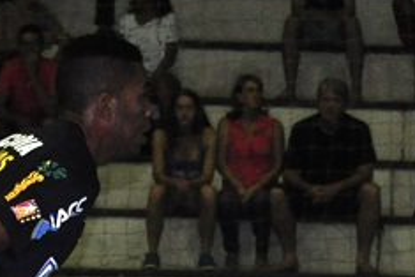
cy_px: 291
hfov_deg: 3.1
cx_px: 270
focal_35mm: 674
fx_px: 7776
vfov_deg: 2.0
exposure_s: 1/200
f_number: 6.3
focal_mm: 105
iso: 1250
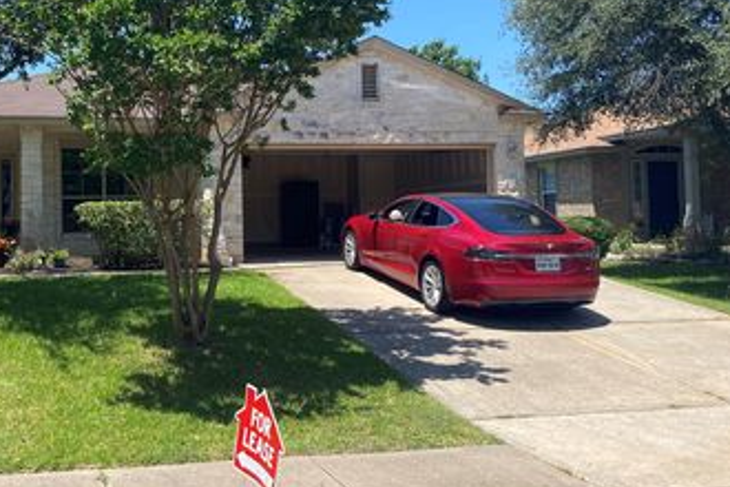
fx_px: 831
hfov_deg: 45.8
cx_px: 184
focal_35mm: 41
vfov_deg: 32.6
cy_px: 205
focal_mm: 4.25
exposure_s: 1/1727
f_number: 1.8
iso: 32
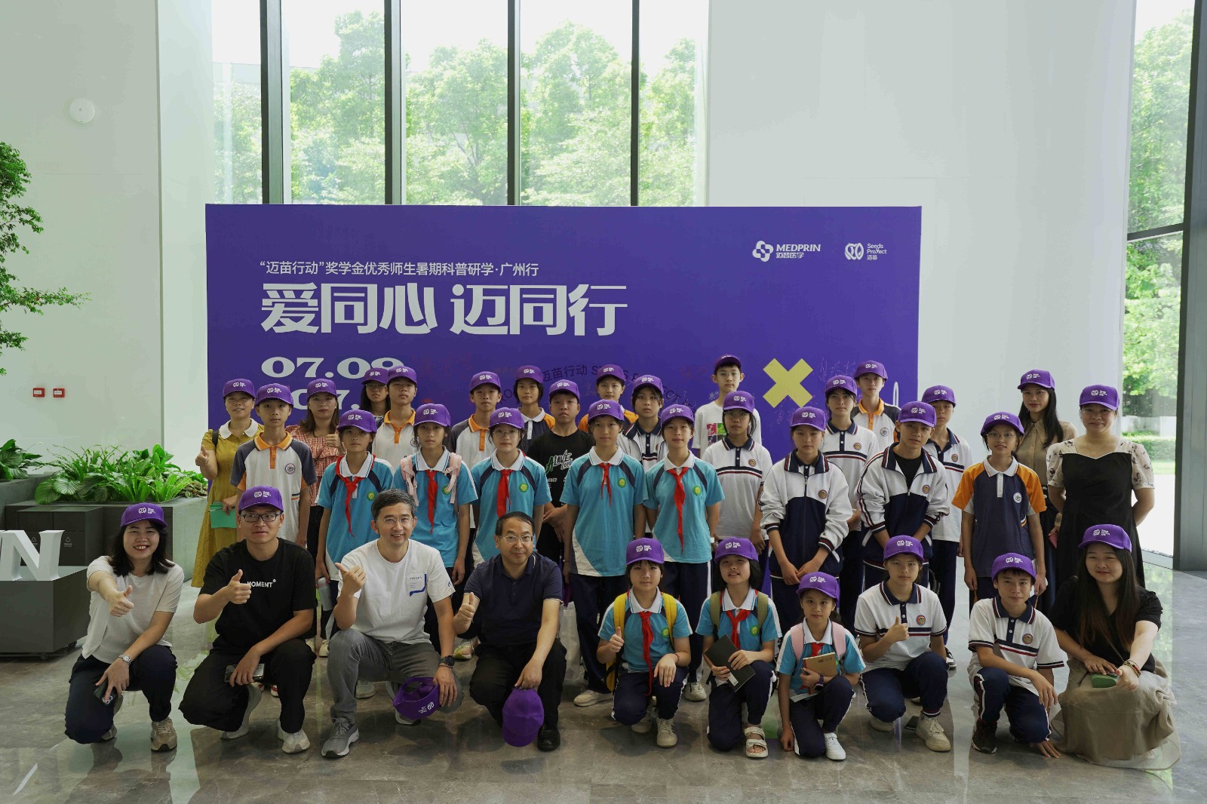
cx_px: 604
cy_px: 402
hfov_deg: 61.9
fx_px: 1006
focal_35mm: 30
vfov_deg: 43.6
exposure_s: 1/100
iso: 200
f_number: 4
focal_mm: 30
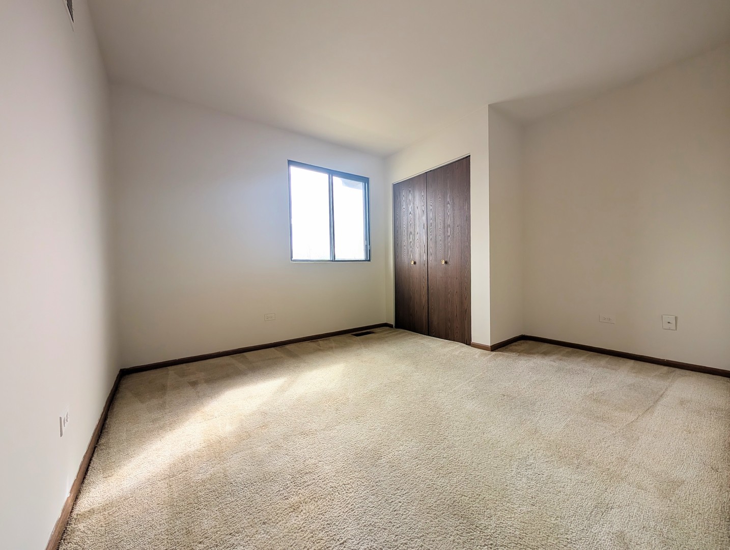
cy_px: 275
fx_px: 253
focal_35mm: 12
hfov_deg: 110.5
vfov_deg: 94.7
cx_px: 365
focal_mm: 2.02
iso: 53
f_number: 1.7
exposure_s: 1/437
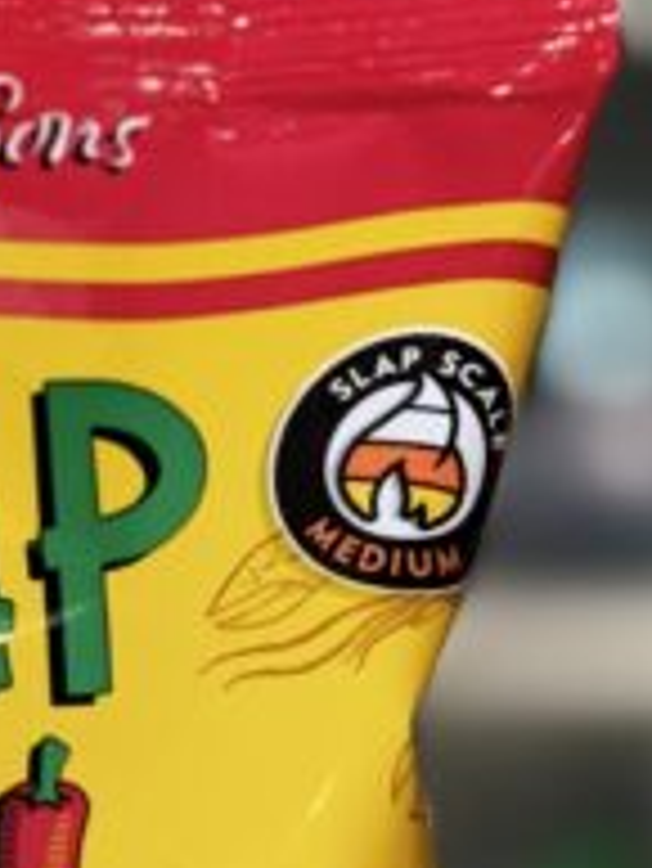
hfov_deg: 8.8
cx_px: -157
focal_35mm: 166
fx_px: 4164
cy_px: 924
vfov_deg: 11.7
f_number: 1.78
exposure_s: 1/320
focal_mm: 6.76
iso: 50
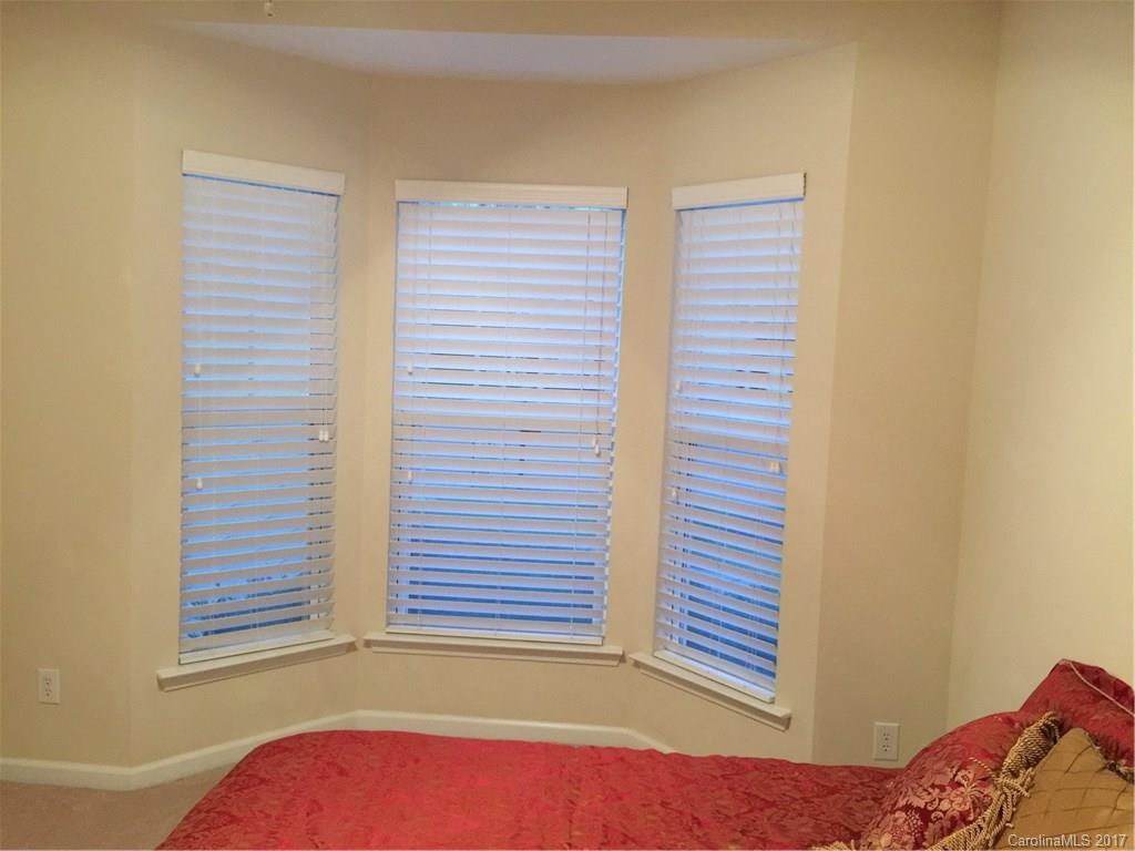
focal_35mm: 29
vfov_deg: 48.2
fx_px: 951
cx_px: 568
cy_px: 426
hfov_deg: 61.7
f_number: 2.2
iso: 125
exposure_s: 1/15
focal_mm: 4.15
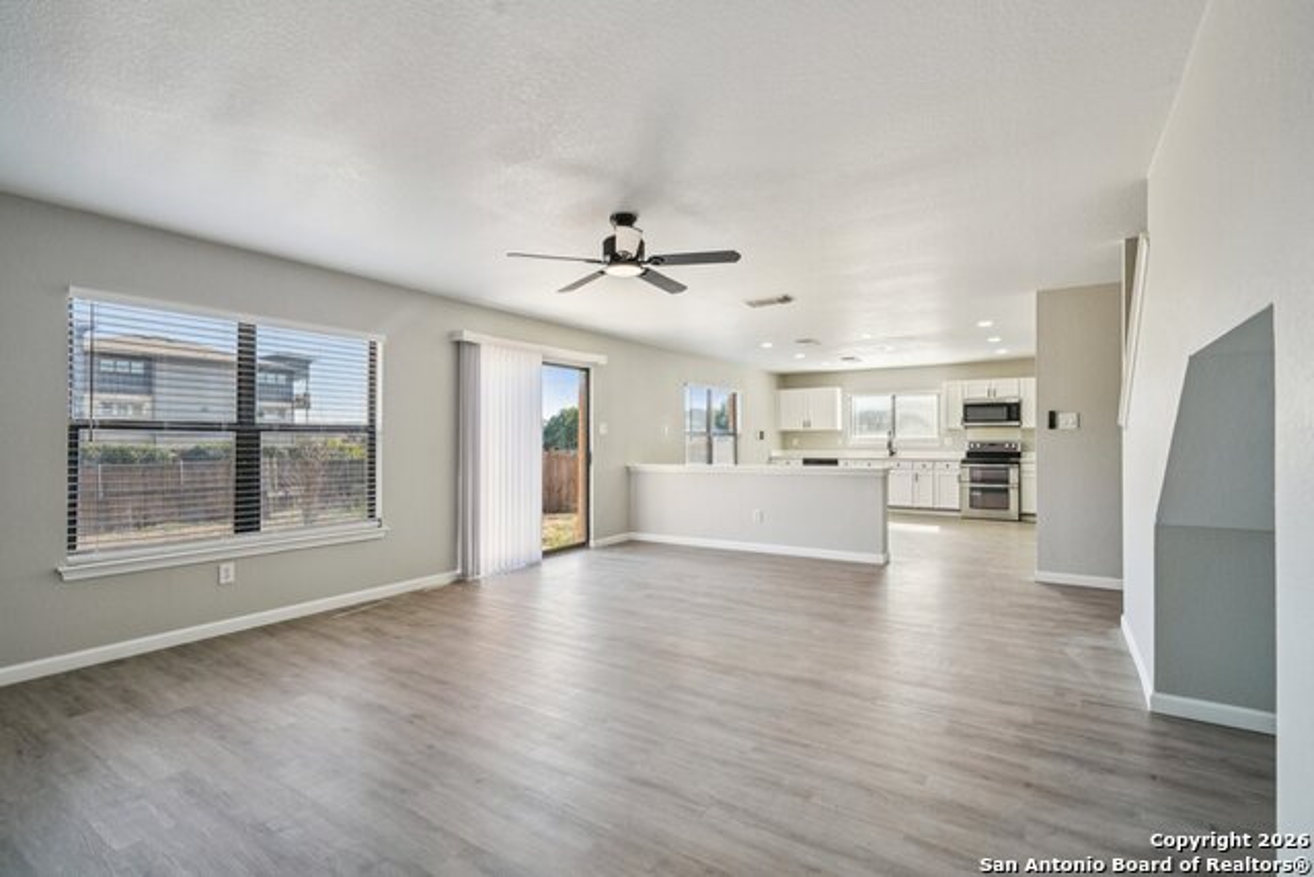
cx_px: 657
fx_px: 584
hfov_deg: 96.7
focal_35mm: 16
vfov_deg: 73.8
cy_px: 438
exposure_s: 1/90
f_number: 8
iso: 400
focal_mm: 16
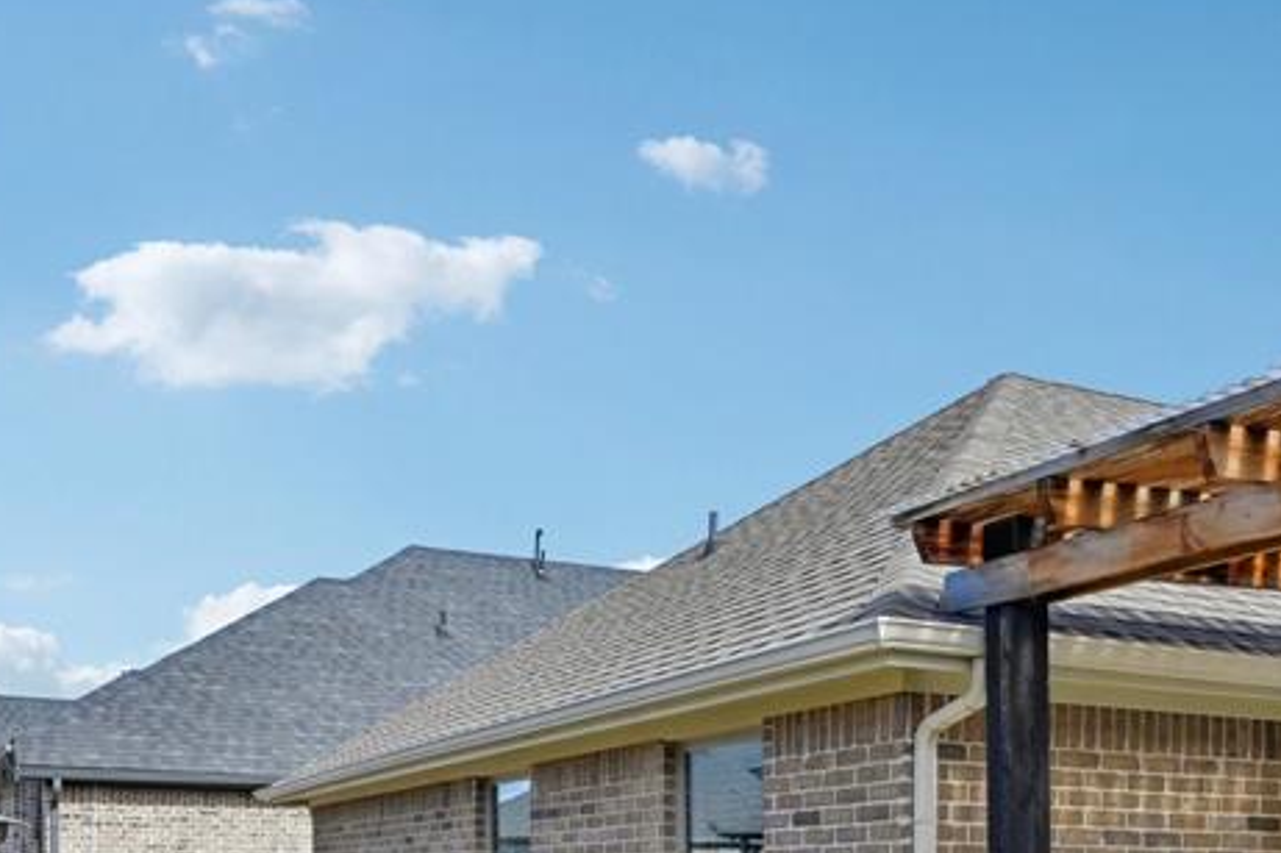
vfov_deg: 30.7
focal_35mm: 40
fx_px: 1423
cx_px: 539
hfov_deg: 48.3
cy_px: 872
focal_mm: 18
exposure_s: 1/640
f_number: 9
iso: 400
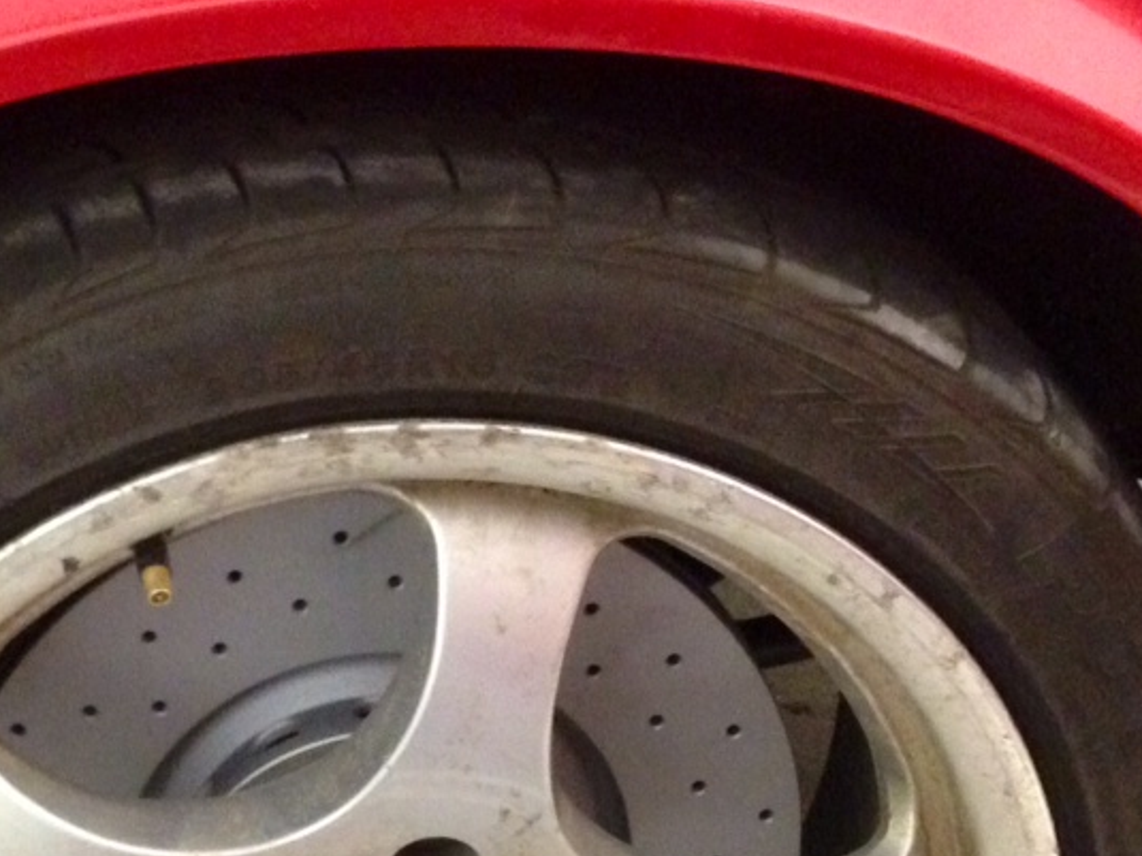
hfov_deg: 24.5
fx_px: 2606
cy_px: 645
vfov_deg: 18.5
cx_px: 337
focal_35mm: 79
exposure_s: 1/15
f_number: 2.4
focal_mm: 4.12
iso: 500
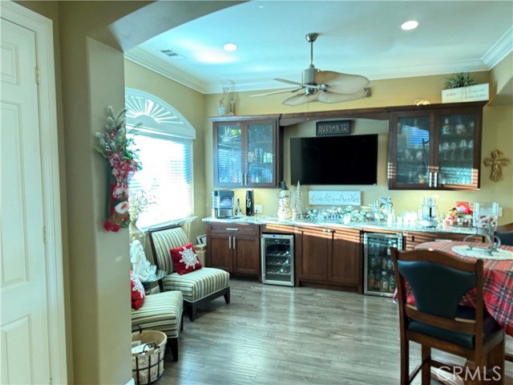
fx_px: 356
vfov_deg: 56.8
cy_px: 192
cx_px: 256
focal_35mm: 24
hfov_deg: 71.6
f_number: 1.78
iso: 800
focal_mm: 6.76
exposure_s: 1/30
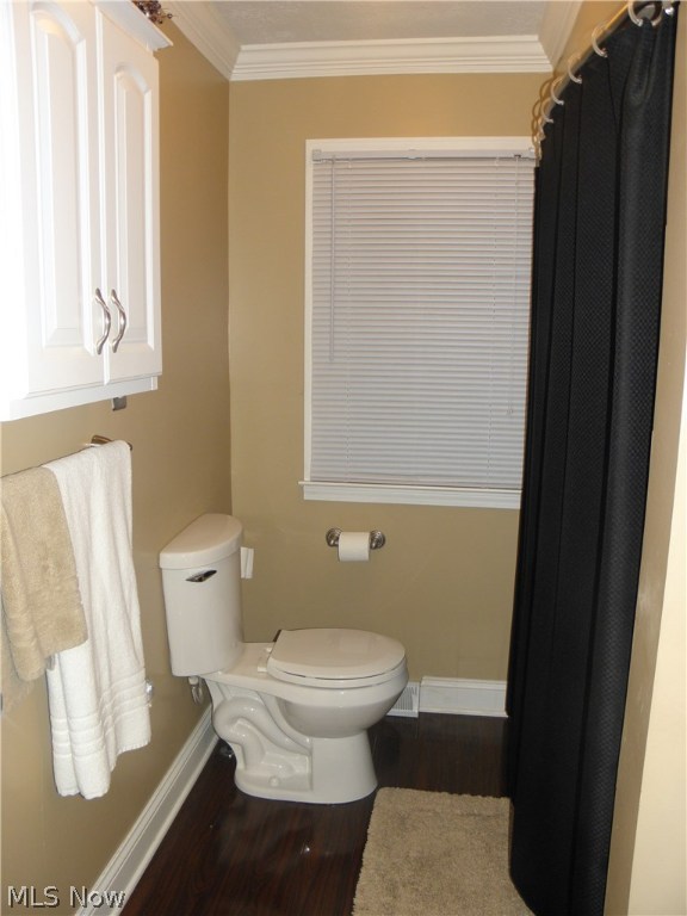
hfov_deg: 49.7
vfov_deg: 63.4
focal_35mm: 28
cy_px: 458
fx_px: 741
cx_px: 344
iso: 100
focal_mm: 5
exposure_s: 1/30
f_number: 3.5
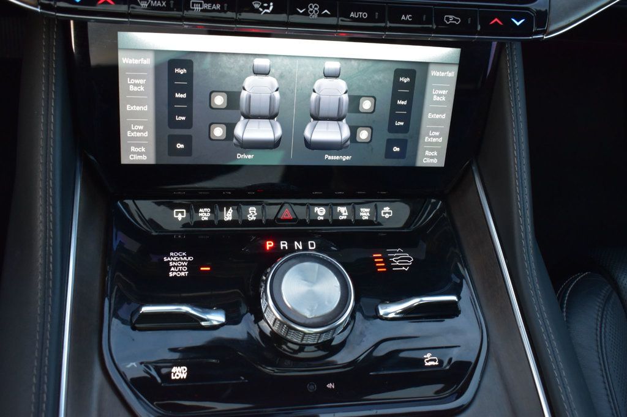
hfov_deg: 51.3
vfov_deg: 35.5
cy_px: 208
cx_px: 314
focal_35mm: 38
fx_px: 653
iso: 1000
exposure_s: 1/15
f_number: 6.3
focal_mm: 25
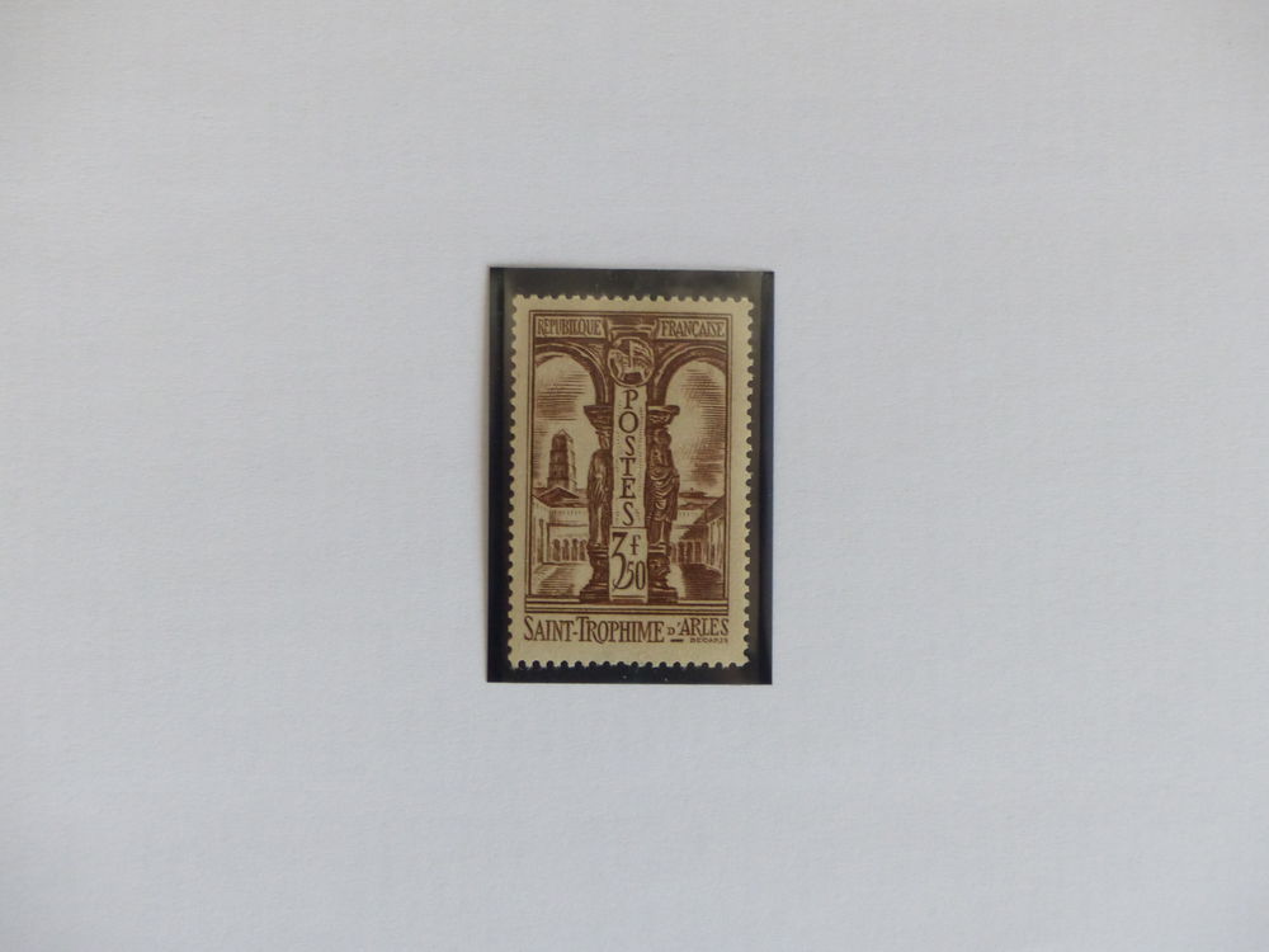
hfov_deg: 20.9
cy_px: 476
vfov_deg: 15.7
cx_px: 634
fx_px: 3446
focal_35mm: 94
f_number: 3.2
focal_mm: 16.9
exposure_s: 1/60
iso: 320
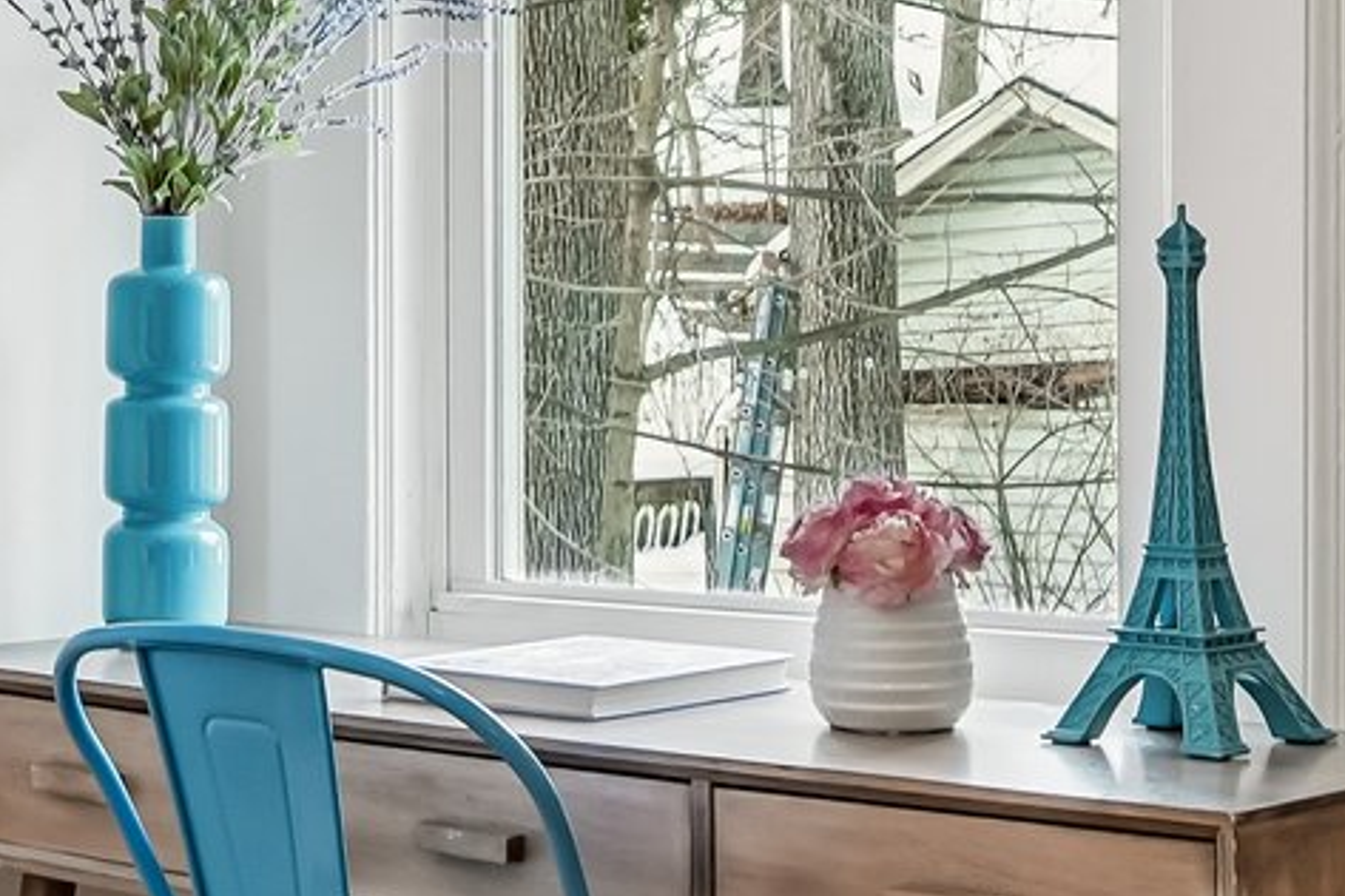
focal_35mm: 104
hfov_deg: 19.3
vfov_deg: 13.1
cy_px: 300
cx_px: 148
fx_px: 3884
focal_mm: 16
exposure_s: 1/30
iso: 400
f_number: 8
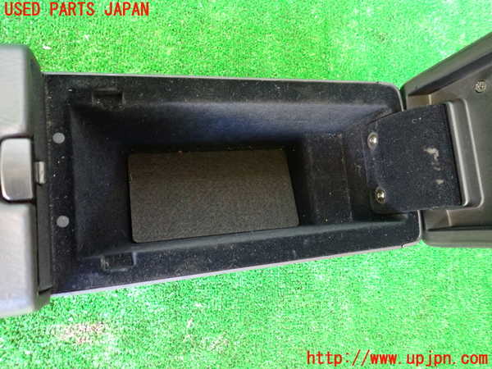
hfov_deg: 69.4
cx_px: 246
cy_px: 184
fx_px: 355
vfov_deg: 54.9
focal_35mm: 25
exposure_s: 1/25
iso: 800
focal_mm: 4.5
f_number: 2
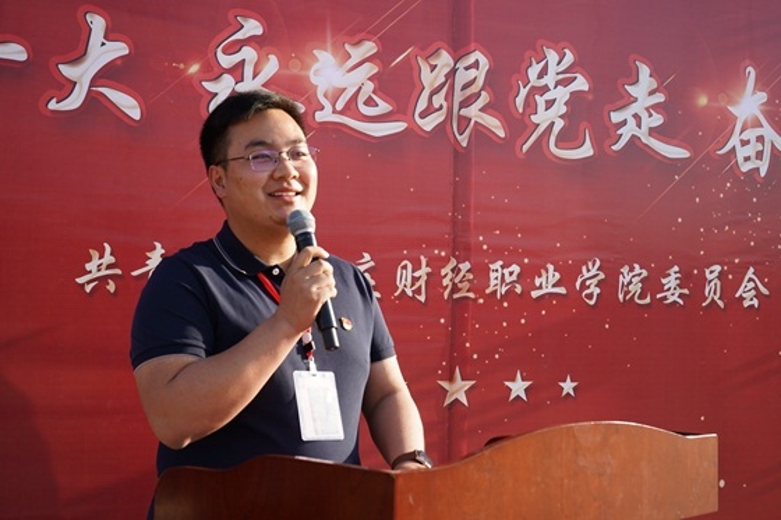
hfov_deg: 41.1
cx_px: 390
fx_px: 1041
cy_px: 260
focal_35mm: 48
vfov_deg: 28.1
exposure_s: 1/125
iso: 100
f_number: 7.1
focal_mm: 48
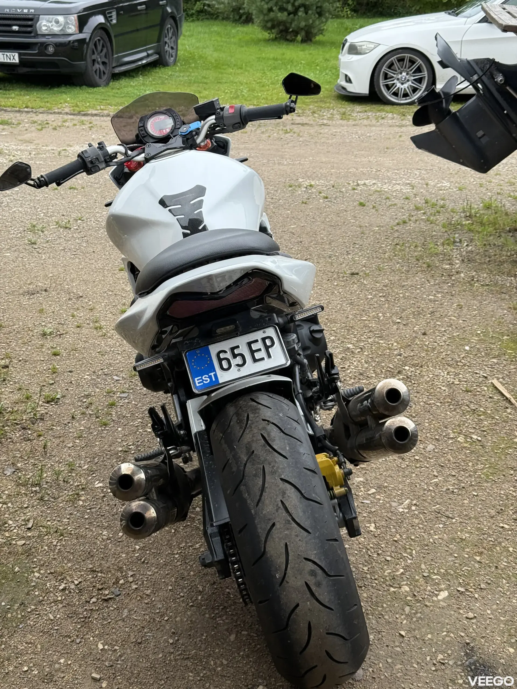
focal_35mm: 48
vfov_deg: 39.7
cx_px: 258
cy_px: 344
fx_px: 956
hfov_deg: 30.3
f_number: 1.78
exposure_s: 1/418
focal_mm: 6.76
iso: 64
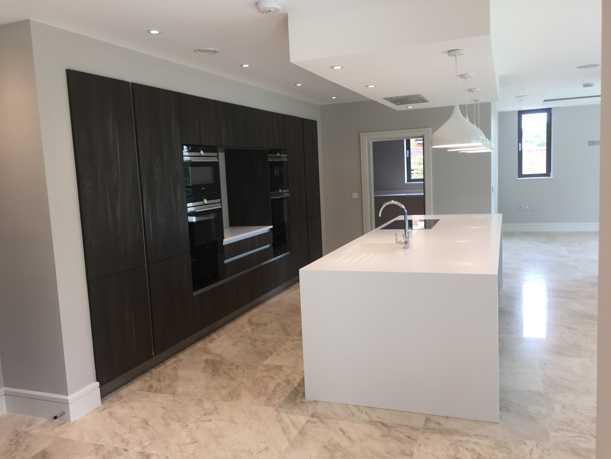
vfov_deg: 48.2
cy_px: 230
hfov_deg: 61.7
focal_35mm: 29
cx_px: 306
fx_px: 512
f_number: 2.2
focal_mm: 4.15
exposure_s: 1/50
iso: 40
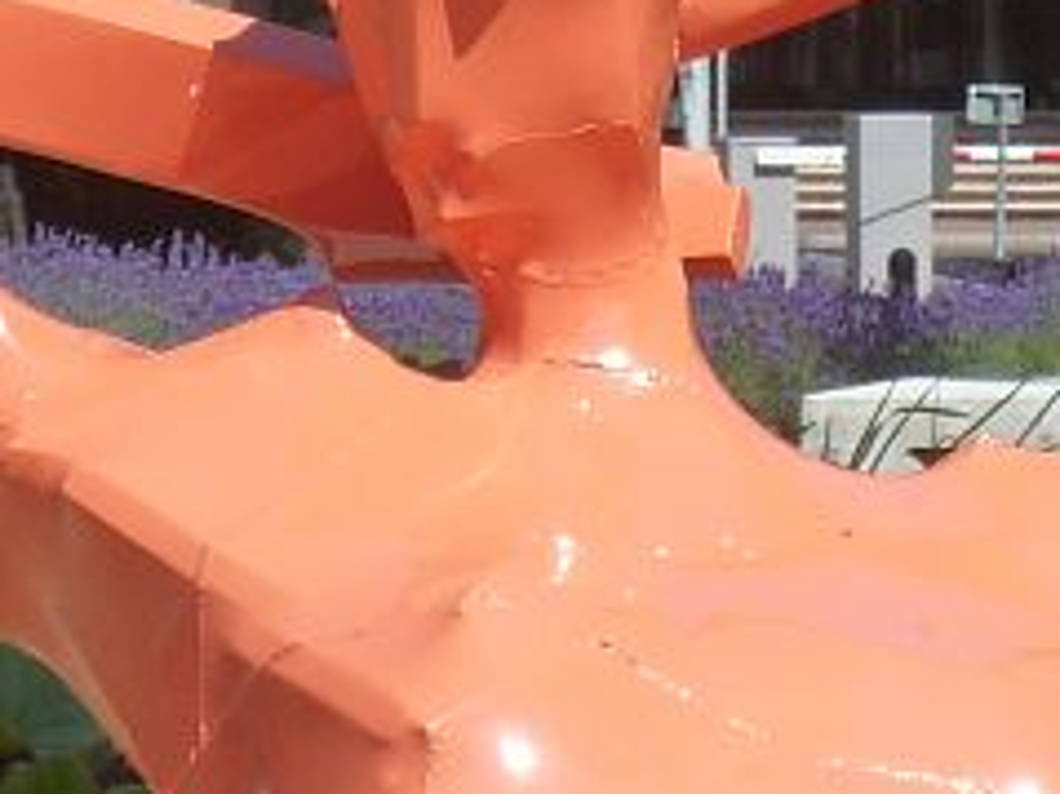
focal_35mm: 476
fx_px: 14569
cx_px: 568
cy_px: -27
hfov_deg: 4.2
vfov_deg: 3.1
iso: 125
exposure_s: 1/400
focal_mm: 18.2
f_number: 4.4
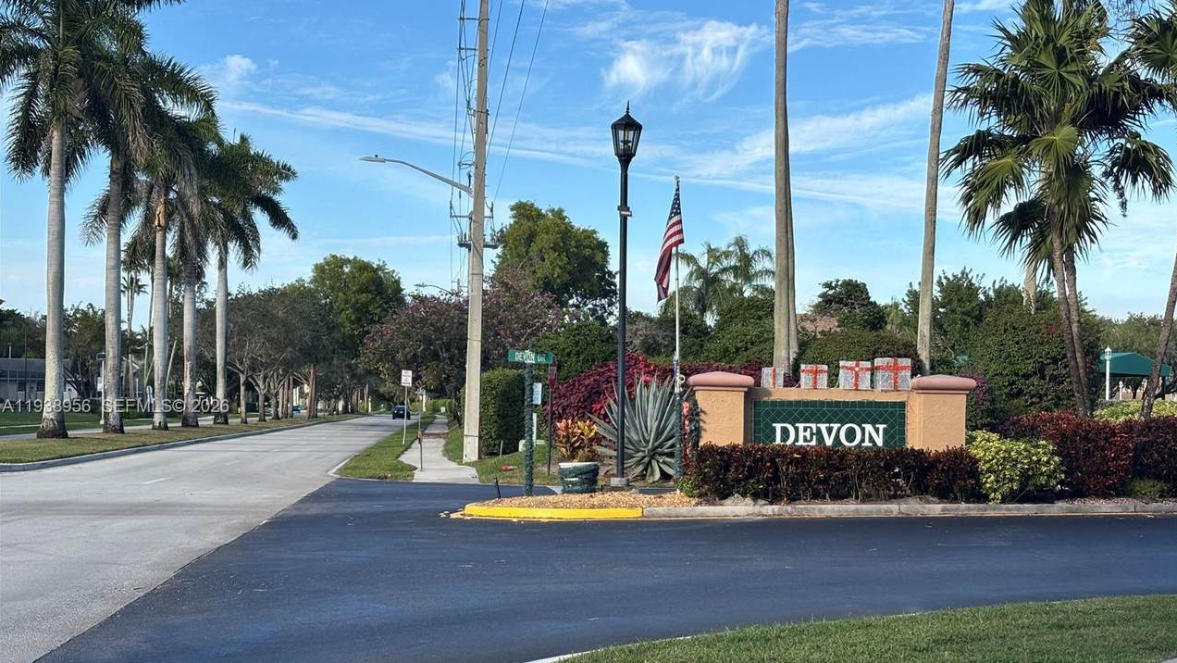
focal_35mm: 57
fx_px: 1779
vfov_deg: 21.1
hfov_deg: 36.6
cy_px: 407
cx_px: 591
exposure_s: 1/1418
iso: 32
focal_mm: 5.96
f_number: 1.6
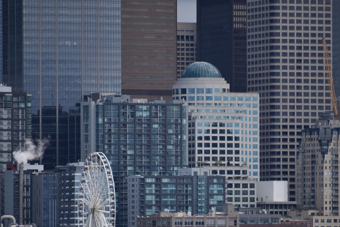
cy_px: 159
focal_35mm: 432
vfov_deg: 3.2
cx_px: 182
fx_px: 4080
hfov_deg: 4.8
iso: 140
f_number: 5.6
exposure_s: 1/640
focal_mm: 300
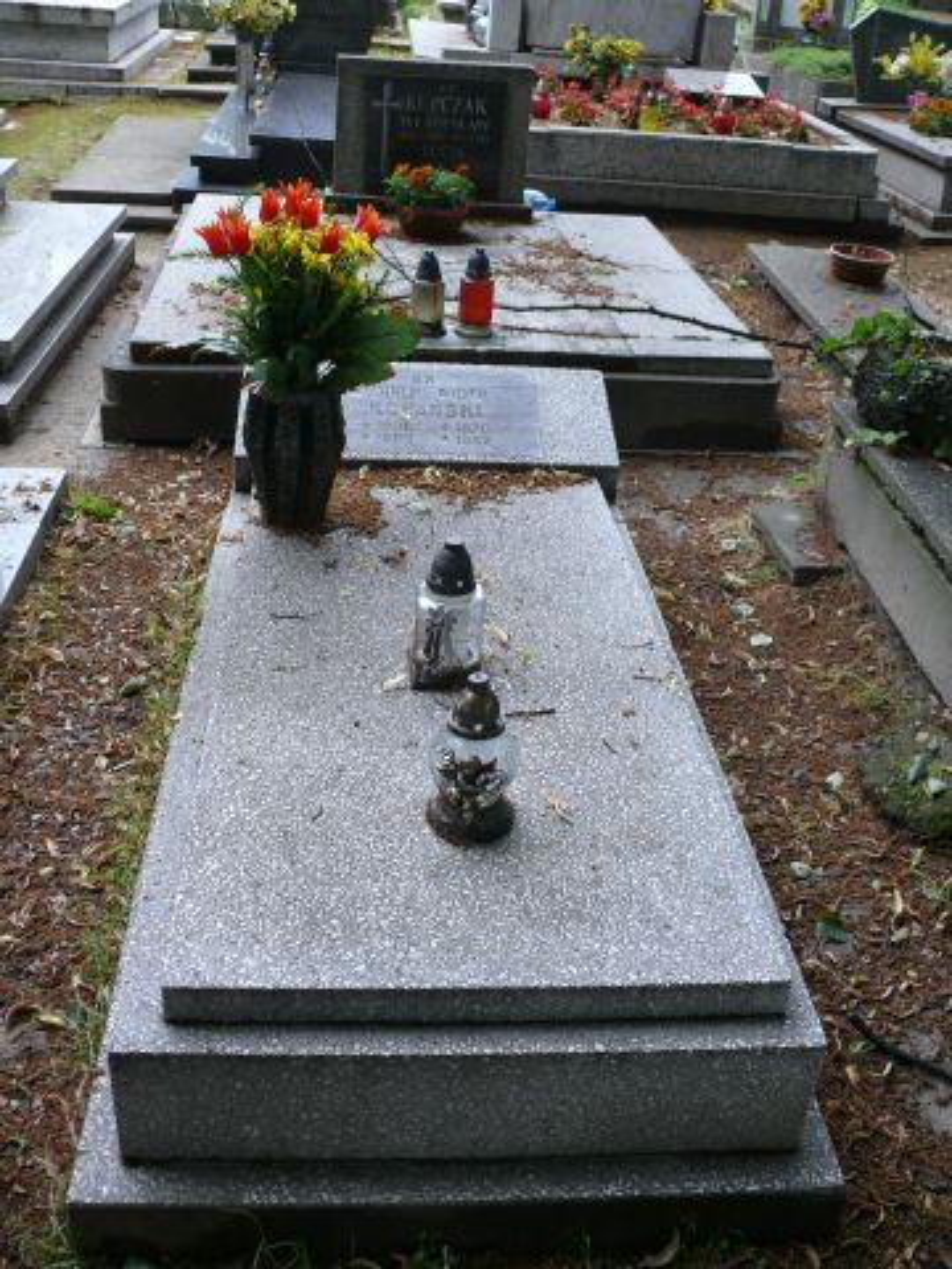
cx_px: 476
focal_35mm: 35
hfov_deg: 40.7
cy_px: 634
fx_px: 1283
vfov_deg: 52.6
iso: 100
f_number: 2.8
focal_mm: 7.4
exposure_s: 1/30
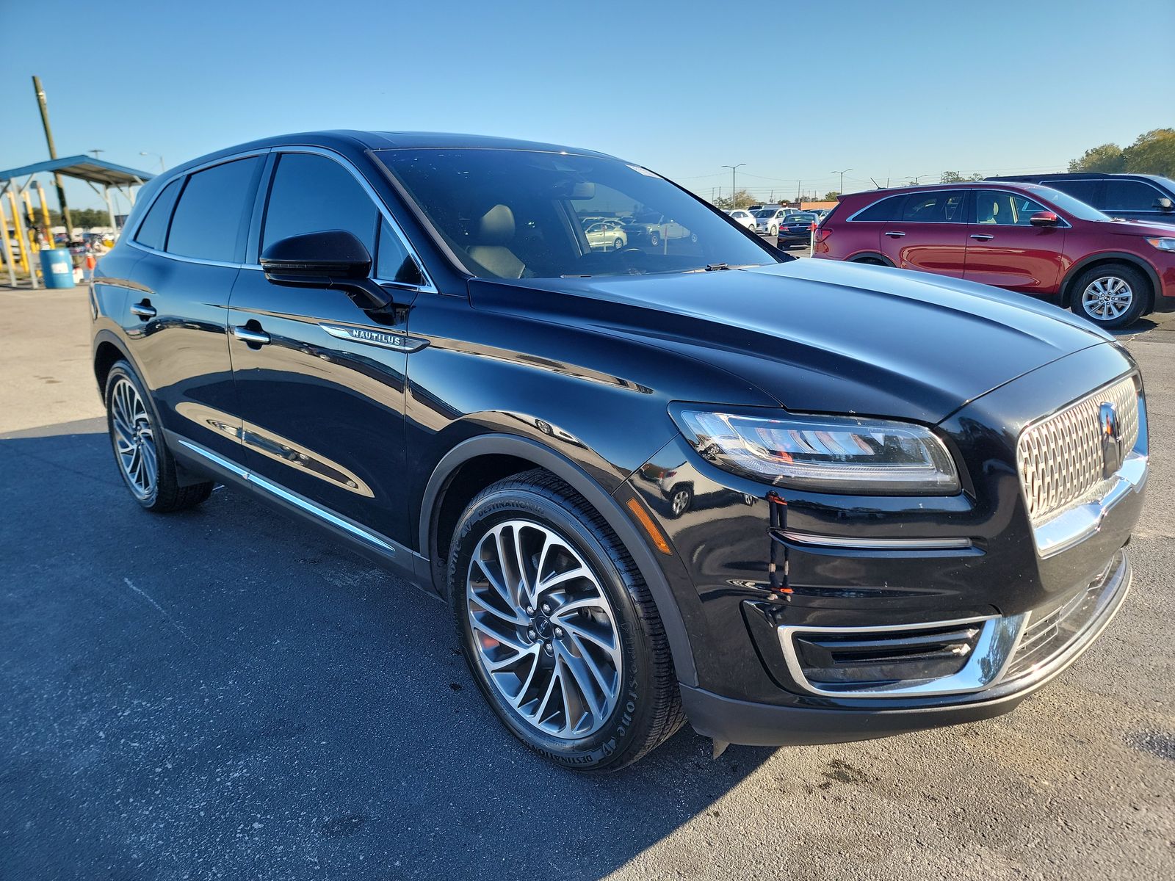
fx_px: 815
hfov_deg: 71.6
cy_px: 440
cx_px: 588
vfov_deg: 56.8
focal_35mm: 24
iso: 50
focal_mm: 6.7
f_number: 1.8
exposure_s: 1/286
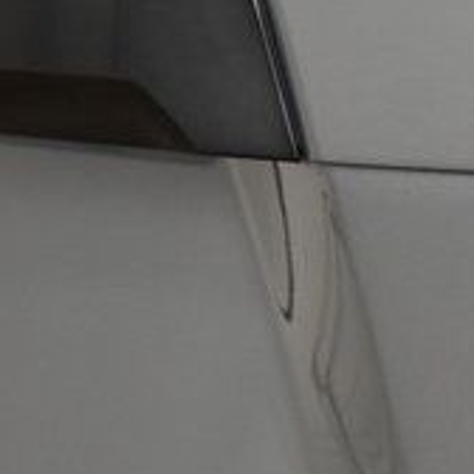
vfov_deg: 6.6
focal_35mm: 267
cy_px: 188
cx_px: 897
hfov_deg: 6.4
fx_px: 4130
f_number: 6.3
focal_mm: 55
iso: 1600
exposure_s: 1/60
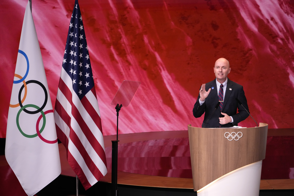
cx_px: 147
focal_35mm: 400
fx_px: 3266
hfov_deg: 5.2
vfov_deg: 3.4
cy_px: 98
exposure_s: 1/200
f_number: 5.6
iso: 4000
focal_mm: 400
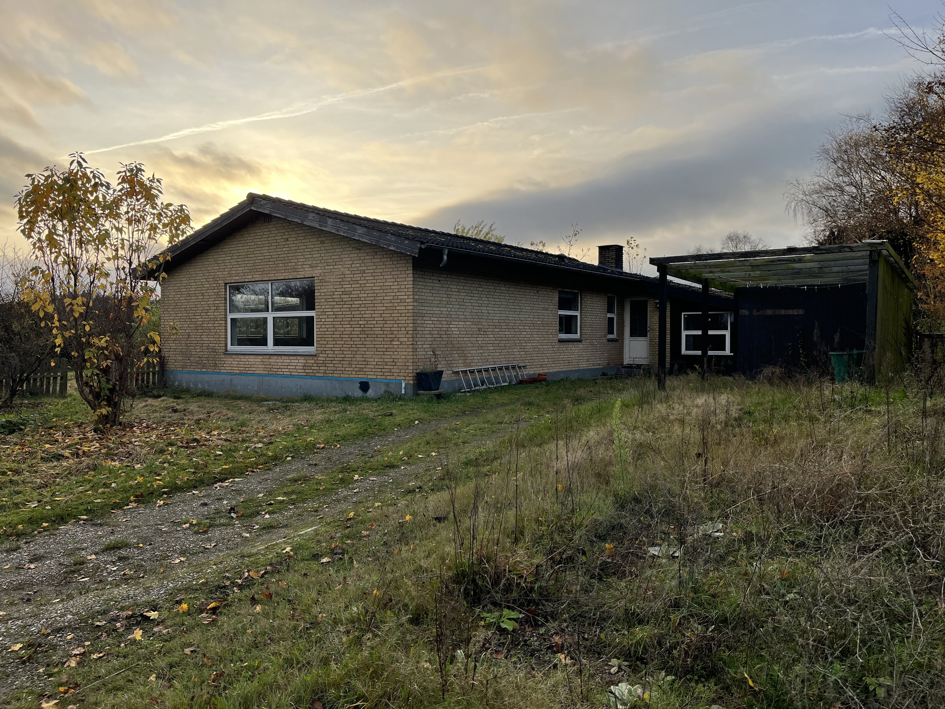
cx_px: 472
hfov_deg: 67.3
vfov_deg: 53.1
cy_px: 354
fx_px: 710
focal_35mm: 26
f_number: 1.6
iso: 50
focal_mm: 5.1
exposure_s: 1/1497
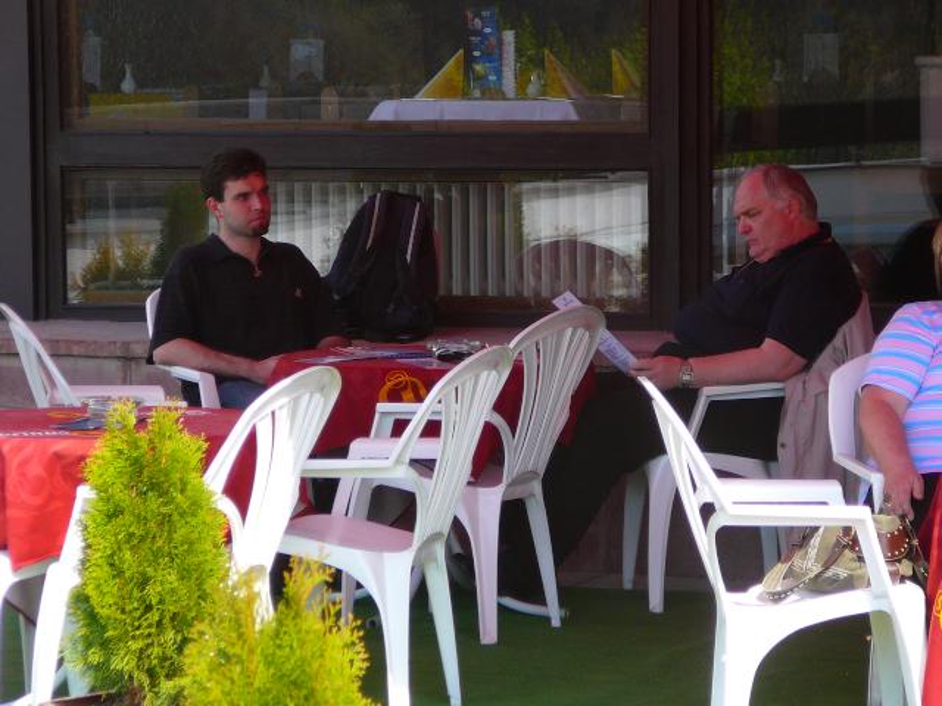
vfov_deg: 8.4
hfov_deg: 11.2
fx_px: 4817
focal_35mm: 177
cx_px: 471
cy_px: 353
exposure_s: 1/320
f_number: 4
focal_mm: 26.3
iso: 80
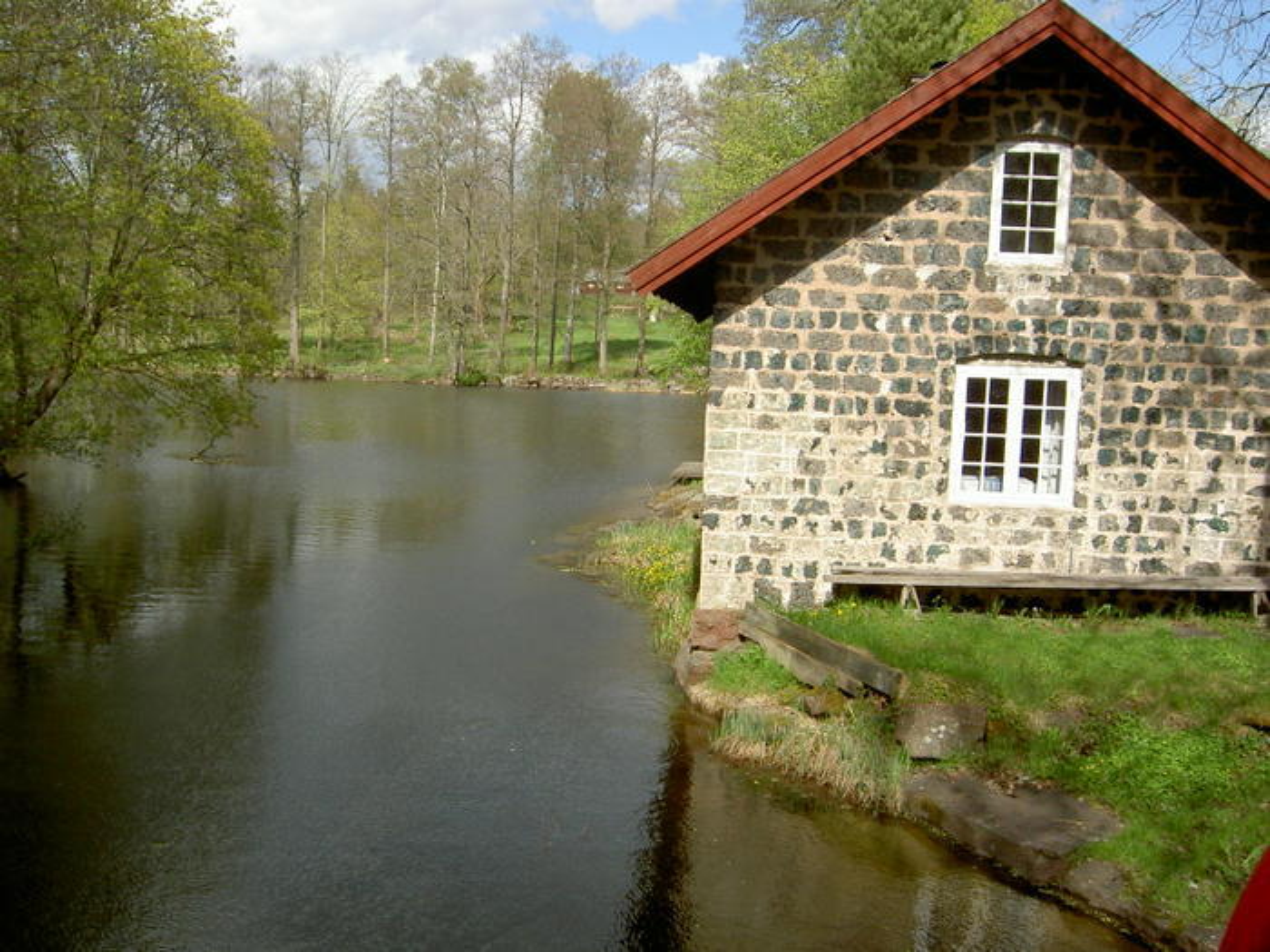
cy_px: 476
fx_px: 1247
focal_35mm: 34
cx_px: 635
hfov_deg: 54.0
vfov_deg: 41.8
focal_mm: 5.6
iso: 50
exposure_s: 1/320
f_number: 4.7
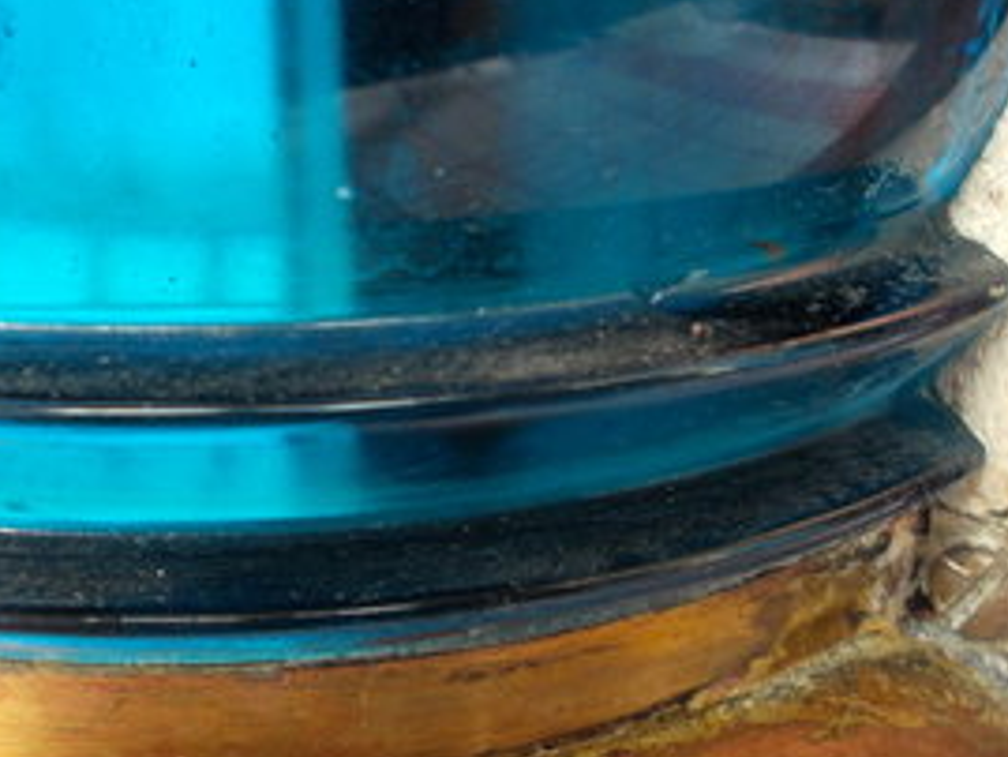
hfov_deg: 36.8
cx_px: 476
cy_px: 350
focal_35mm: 52
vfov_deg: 28.0
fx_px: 1515
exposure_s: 1/40
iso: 80
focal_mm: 4
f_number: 2.7
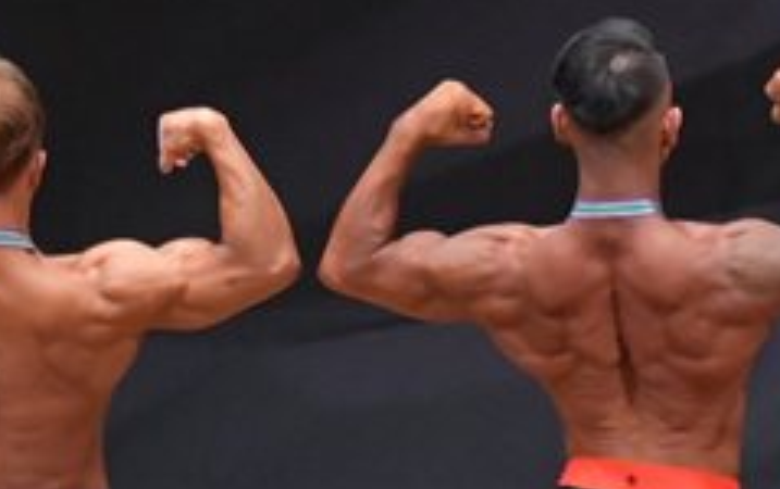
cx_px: 645
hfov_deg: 2.9
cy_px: 505
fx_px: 15238
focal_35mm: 716
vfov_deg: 1.8
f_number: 5.6
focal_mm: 145
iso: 6400
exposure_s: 1/400
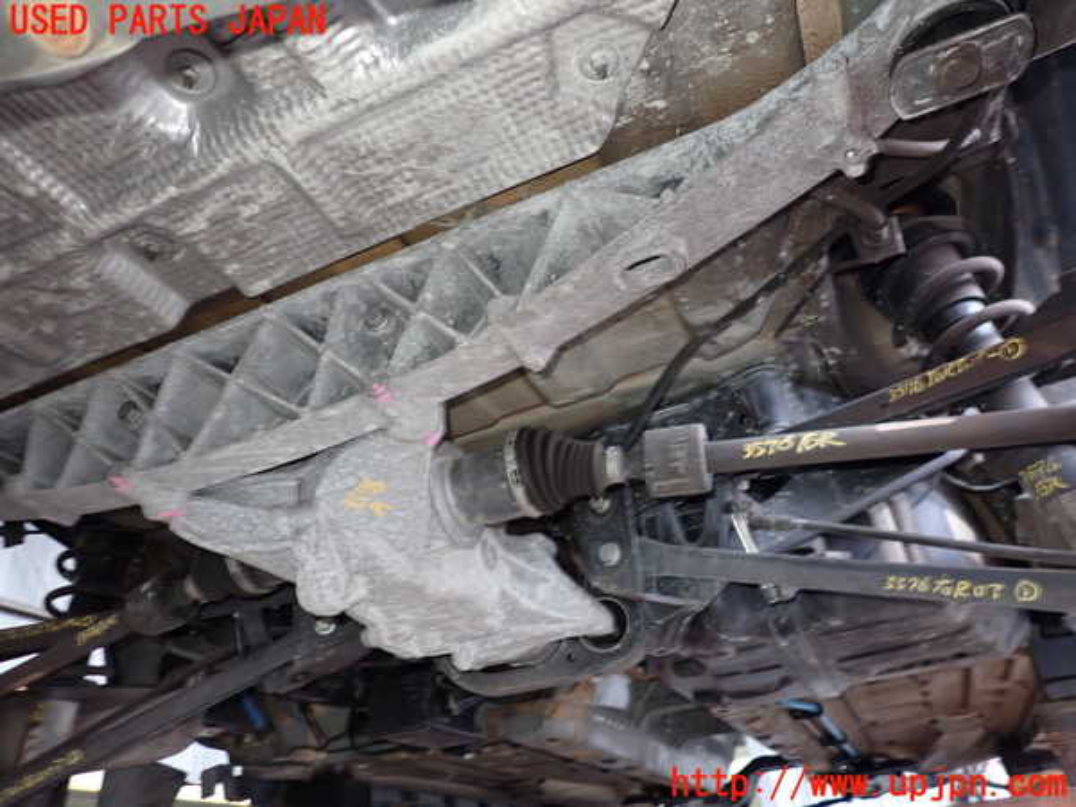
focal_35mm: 25
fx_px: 777
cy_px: 404
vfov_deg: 54.9
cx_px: 538
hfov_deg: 69.4
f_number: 2
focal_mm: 4.5
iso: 250
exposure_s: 1/30
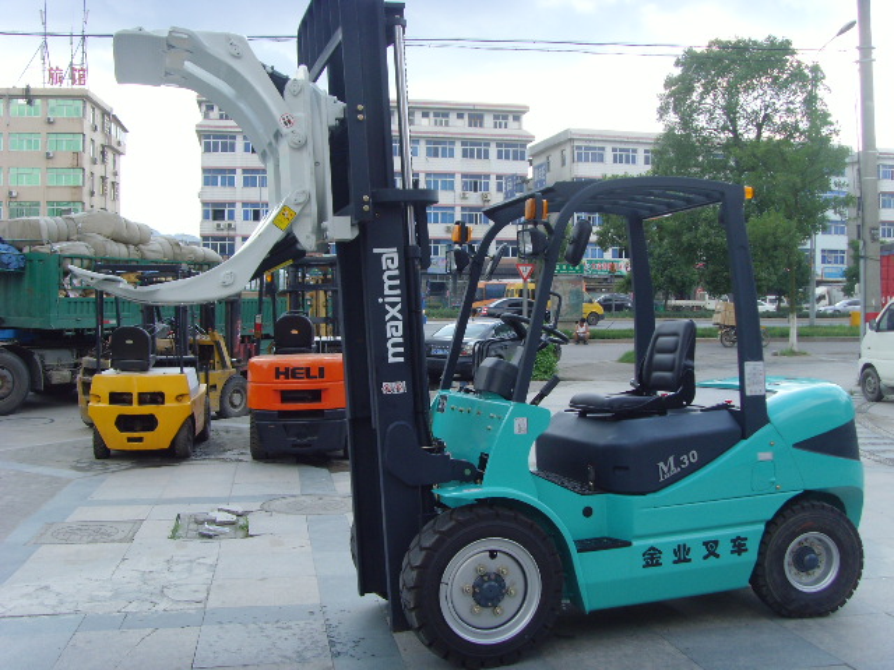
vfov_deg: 36.8
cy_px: 335
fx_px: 1007
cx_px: 447
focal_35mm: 39
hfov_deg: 47.9
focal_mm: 6.6
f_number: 3.5
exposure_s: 1/250
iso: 80
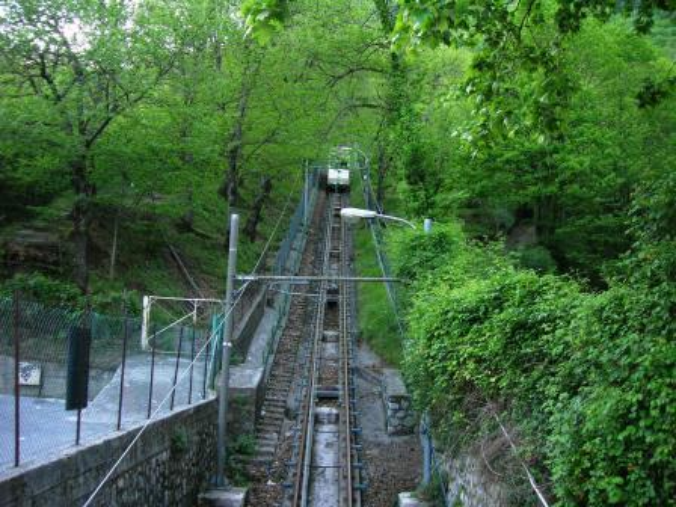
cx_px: 338
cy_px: 254
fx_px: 664
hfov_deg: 54.0
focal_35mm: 34
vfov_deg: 41.8
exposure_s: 1/60.1
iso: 86
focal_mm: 5.7
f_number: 2.9
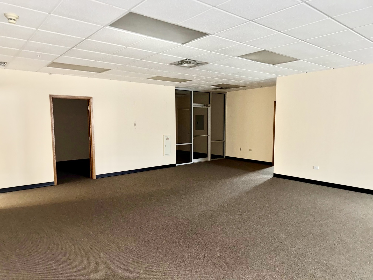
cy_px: 140
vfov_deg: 56.8
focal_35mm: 24
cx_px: 186
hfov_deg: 71.6
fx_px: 259
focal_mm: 6.76
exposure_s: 1/5
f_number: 1.78
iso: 400
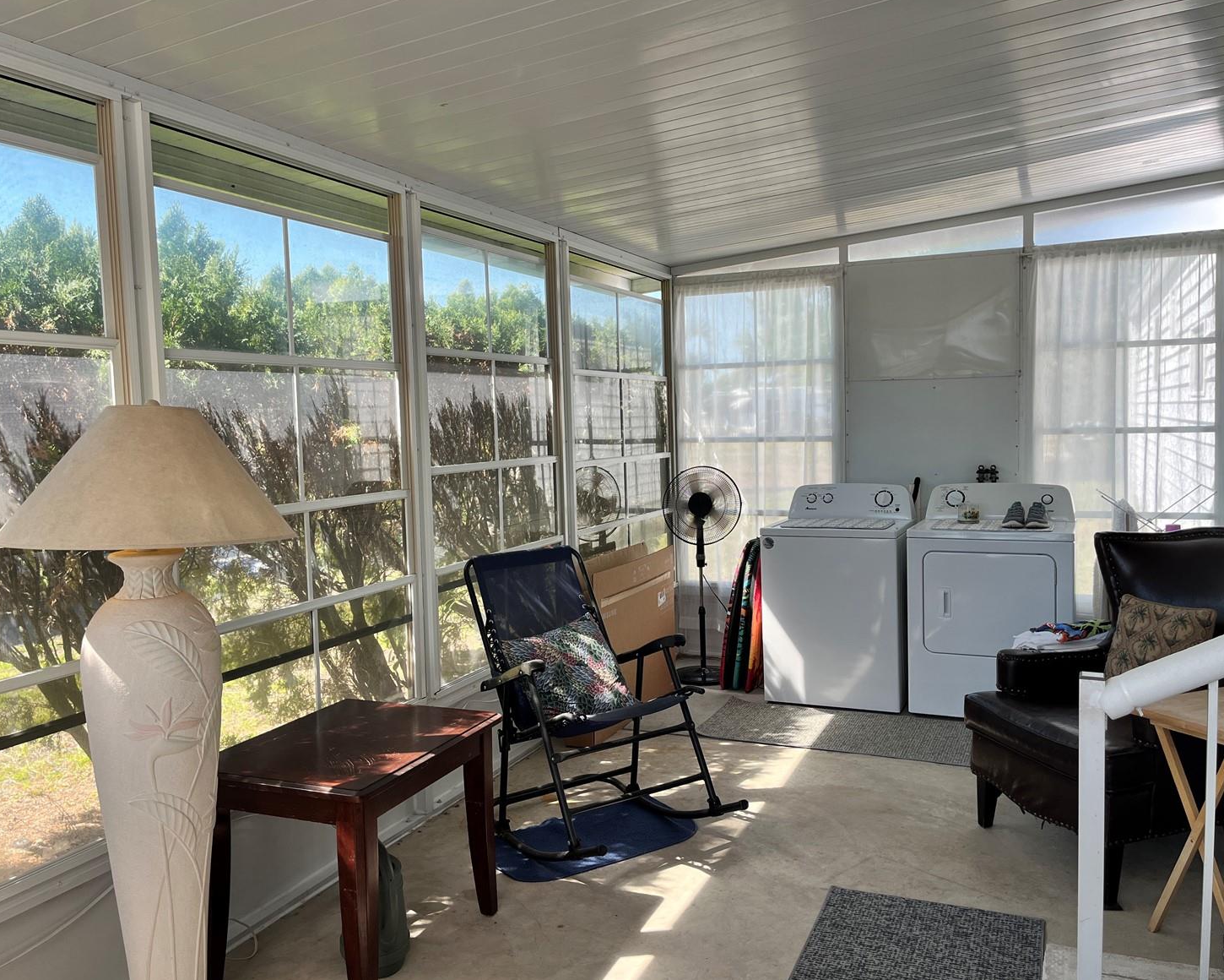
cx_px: 631
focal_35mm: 28
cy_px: 484
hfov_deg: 62.2
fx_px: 1014
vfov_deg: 51.5
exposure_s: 1/194
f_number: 1.6
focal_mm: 5.1
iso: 40
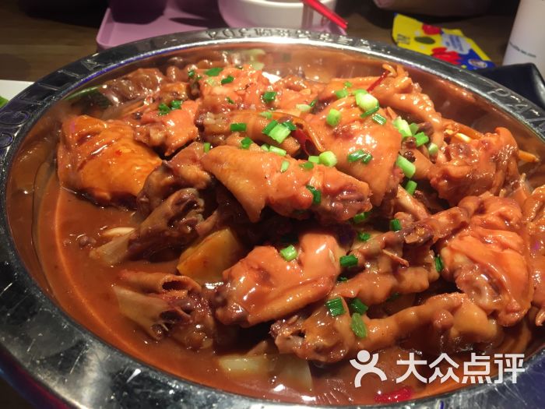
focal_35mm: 29
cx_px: 272
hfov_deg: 61.7
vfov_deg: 48.2
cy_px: 204
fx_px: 457
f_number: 2.2
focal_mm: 4.15
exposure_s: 1/33
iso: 80
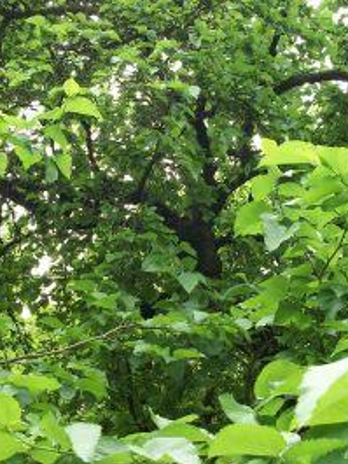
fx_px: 723
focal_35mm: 54
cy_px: 235
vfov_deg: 35.5
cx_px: 171
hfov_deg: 27.1
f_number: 2.9
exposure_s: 1/125
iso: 80
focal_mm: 5.7
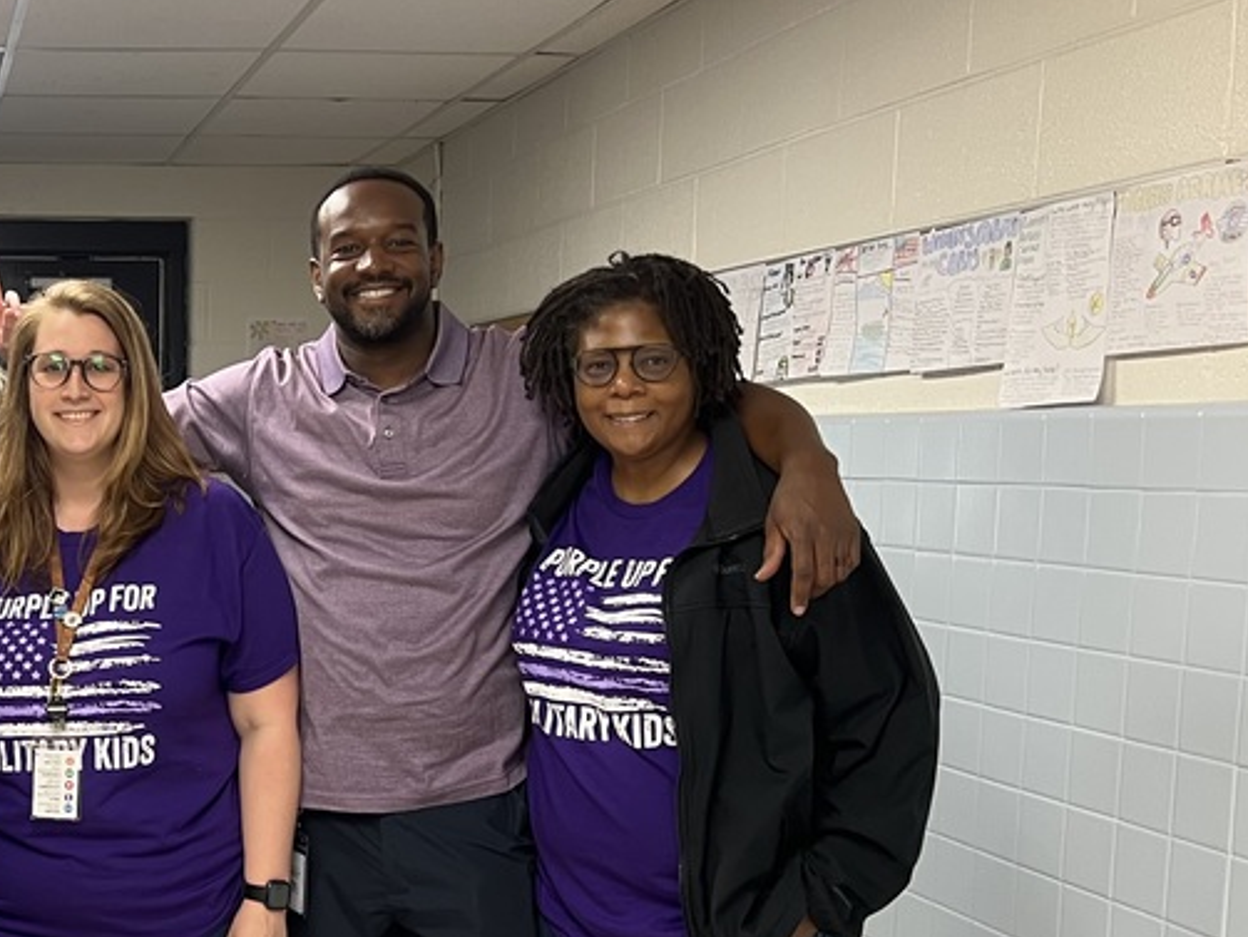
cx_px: 82
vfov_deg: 27.3
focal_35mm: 53
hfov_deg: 33.8
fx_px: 1912
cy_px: 676
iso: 125
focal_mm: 5.7
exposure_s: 1/60
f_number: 1.5
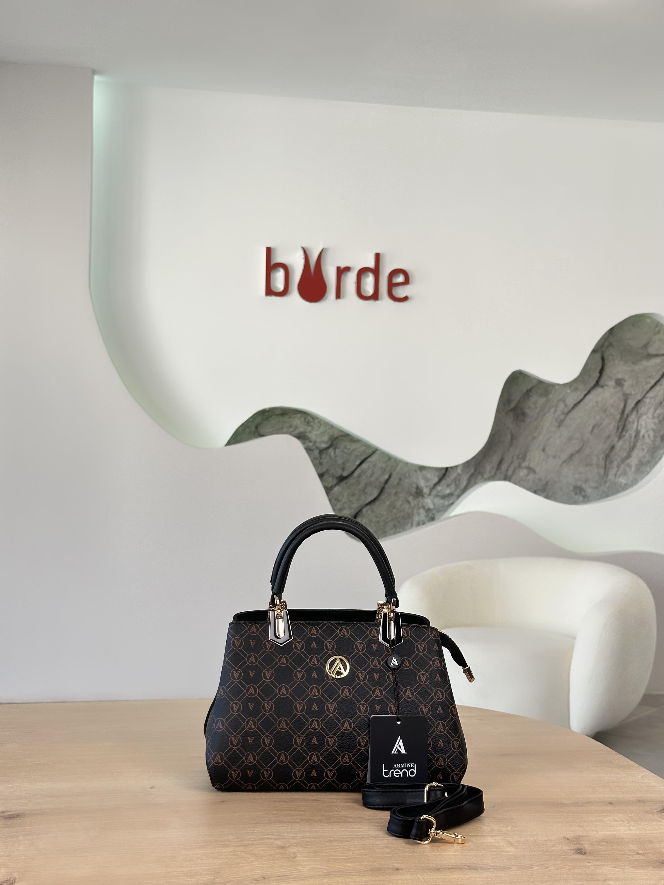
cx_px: 332
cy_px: 442
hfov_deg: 30.3
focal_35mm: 48
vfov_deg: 39.7
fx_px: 1228
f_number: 1.78
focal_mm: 6.86
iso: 50
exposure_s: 1/246
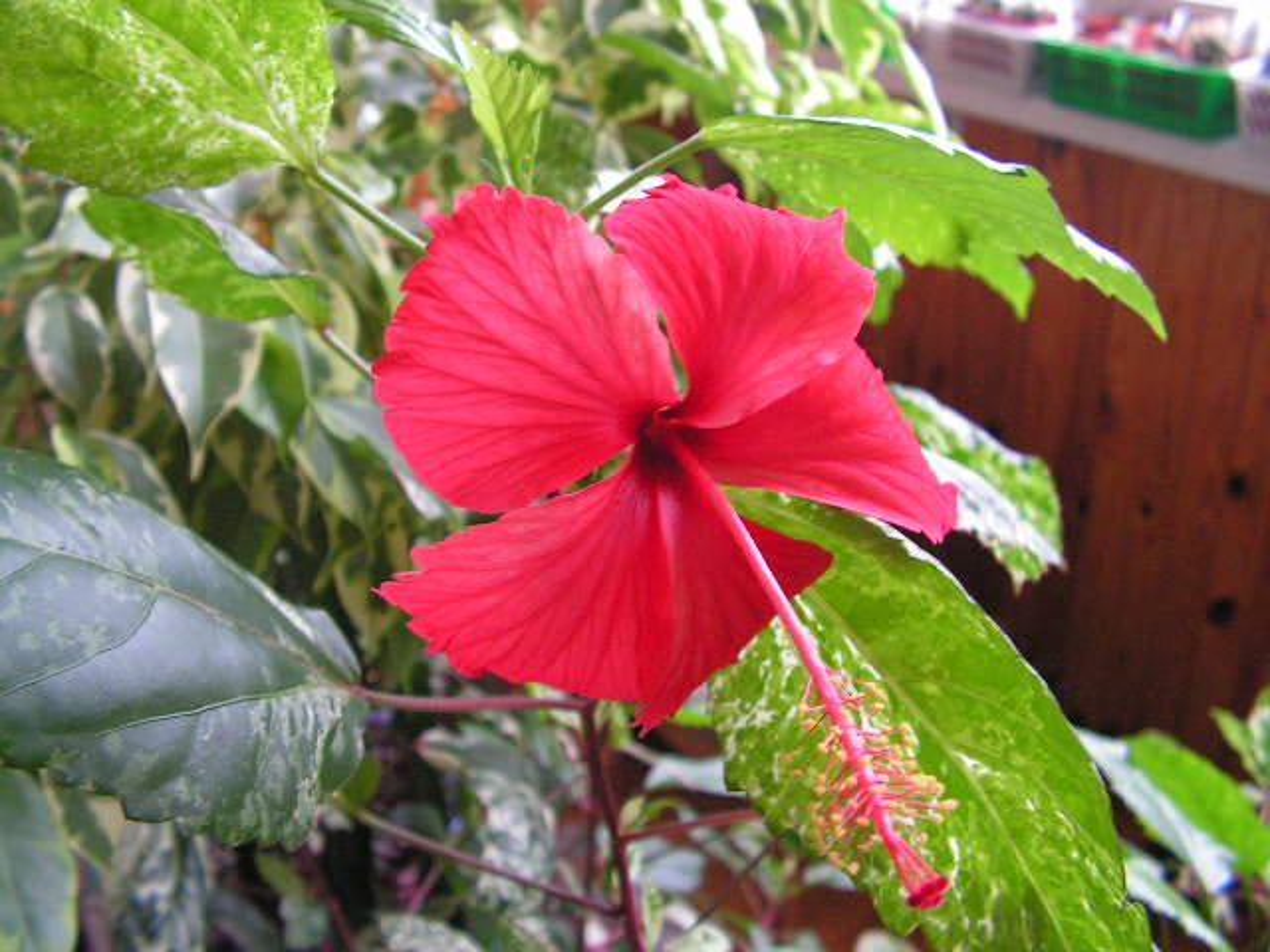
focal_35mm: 36
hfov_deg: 51.4
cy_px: 476
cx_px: 635
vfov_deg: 39.7
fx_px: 1321
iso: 200
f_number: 3.2
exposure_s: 1/6
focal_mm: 6
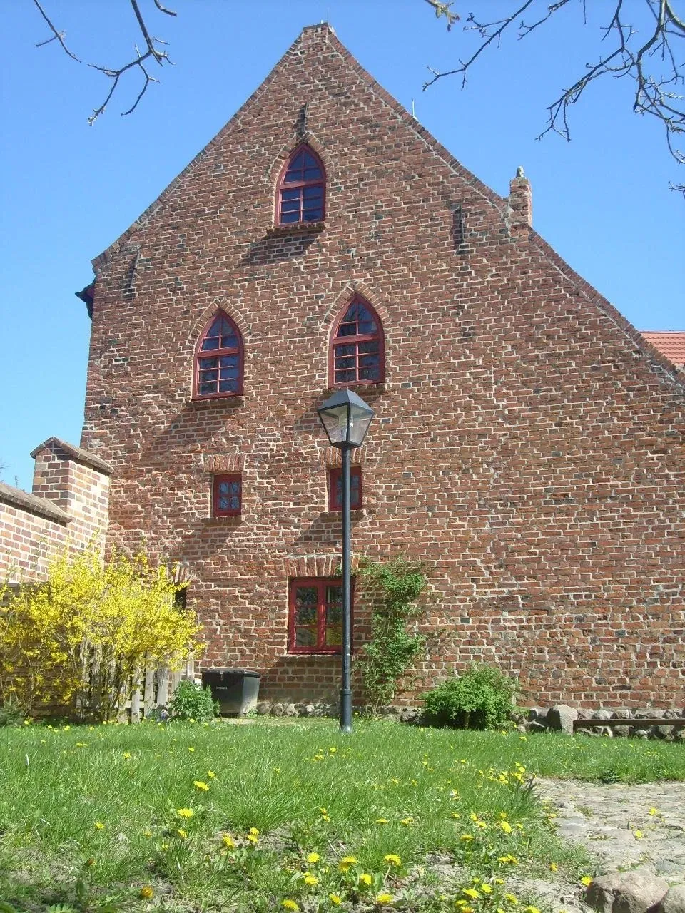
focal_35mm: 43
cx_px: 342
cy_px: 456
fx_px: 1135
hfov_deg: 33.6
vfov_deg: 43.9
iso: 80
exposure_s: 1/125
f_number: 7.7
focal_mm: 7.2
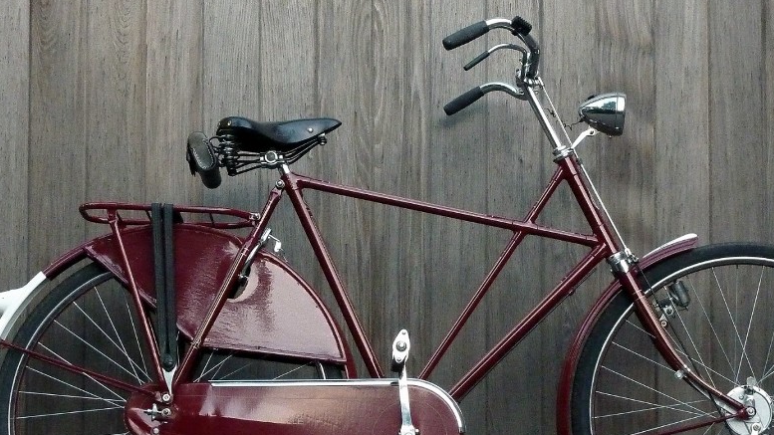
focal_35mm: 79
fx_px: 1621
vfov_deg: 15.3
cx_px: 442
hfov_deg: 26.8
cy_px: 281
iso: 800
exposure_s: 1/2.5
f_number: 3.9
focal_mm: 9.1
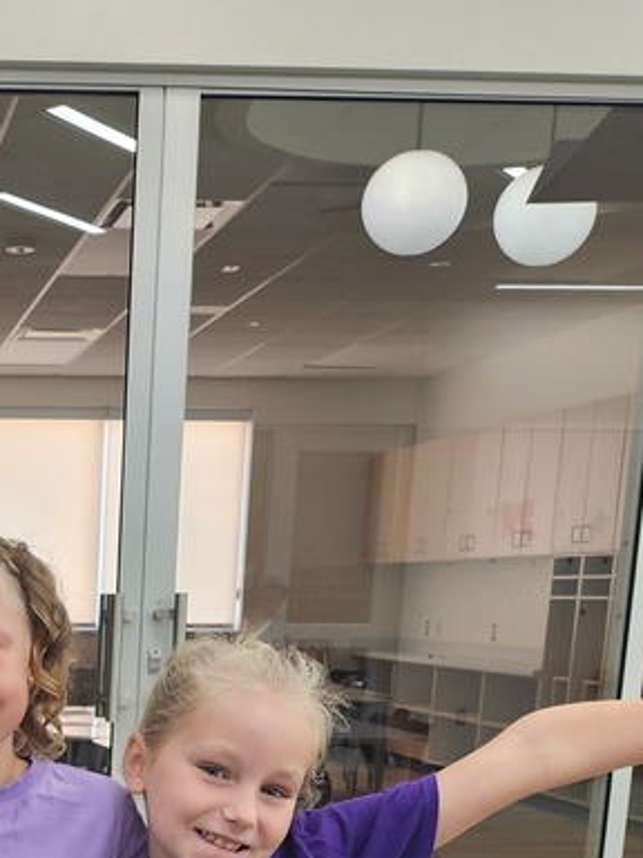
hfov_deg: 21.3
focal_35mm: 64
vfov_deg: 27.5
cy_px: 963
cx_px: -125
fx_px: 1585
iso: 200
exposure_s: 1/50
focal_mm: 5
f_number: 1.8
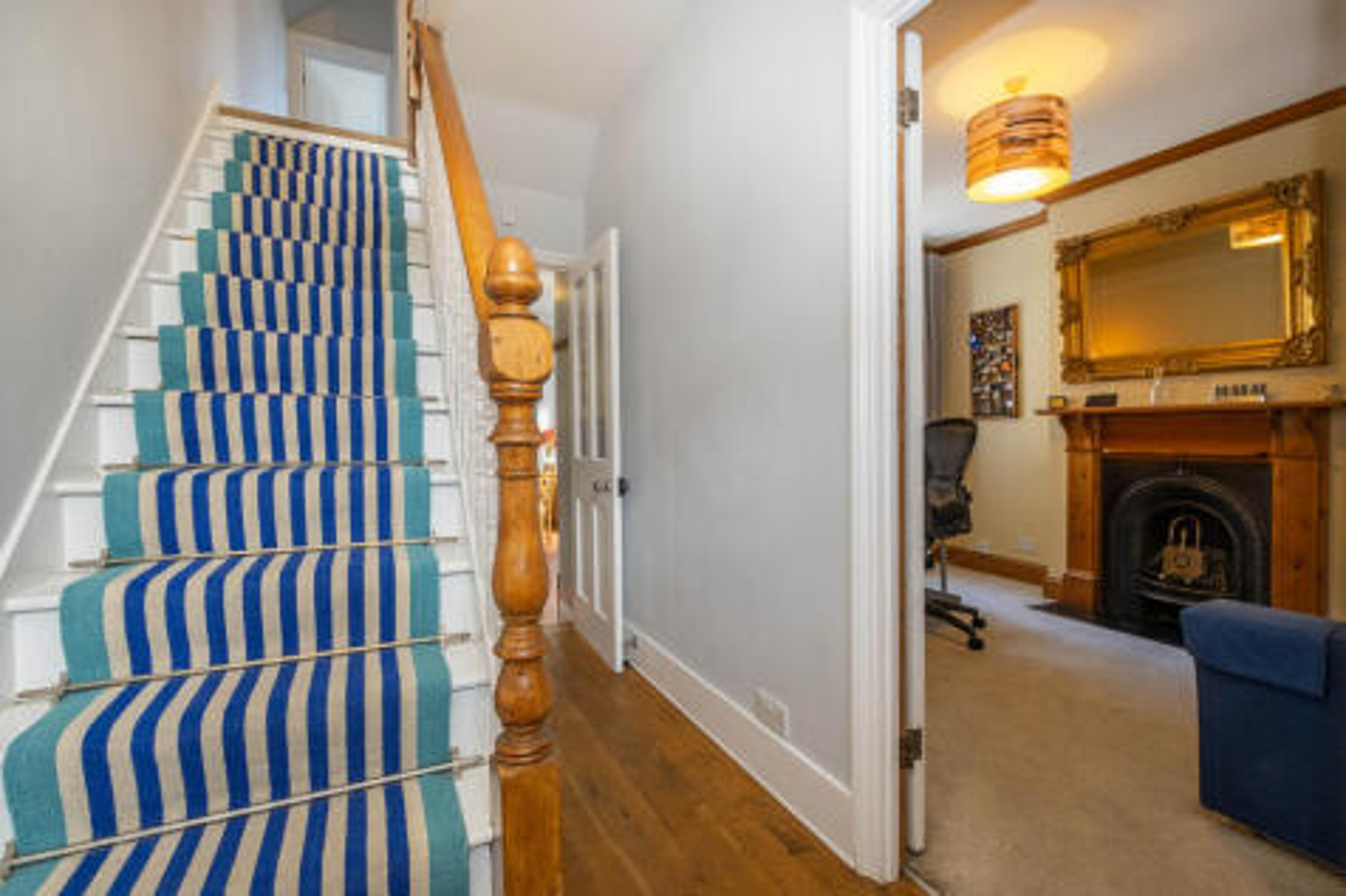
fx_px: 561
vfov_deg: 77.3
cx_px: 673
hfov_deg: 100.4
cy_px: 448
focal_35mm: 15
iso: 250
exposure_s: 1/10
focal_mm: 10
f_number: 5.6
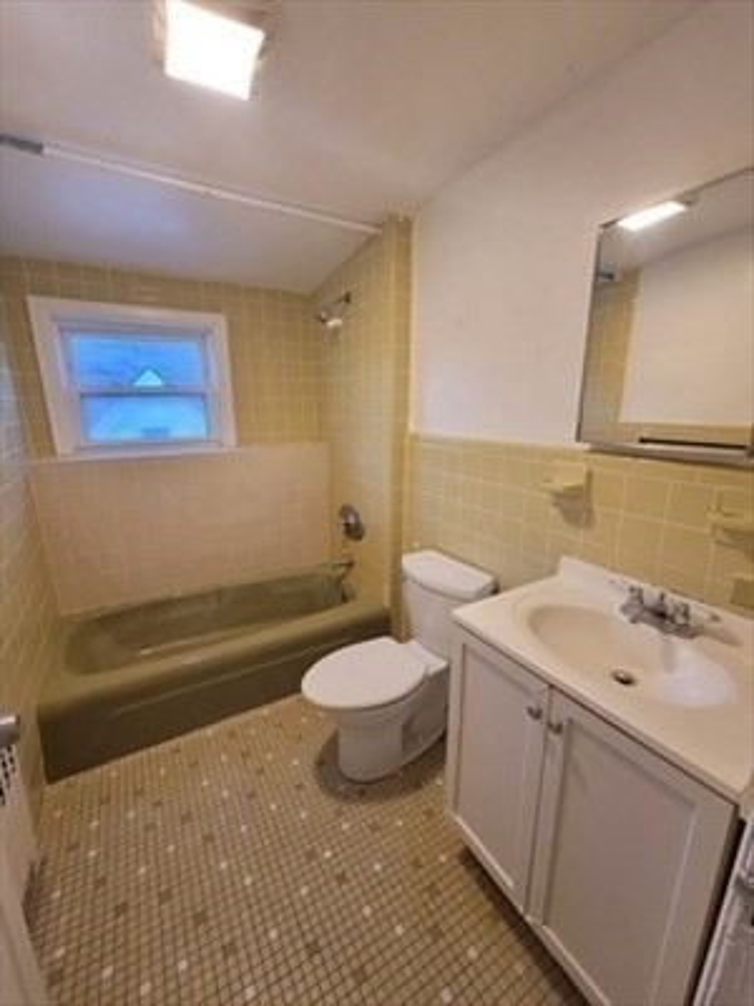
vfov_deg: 106.2
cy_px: 503
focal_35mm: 13
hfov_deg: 89.9
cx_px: 377
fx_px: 378
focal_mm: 2.2
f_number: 2.2
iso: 500
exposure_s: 1/29
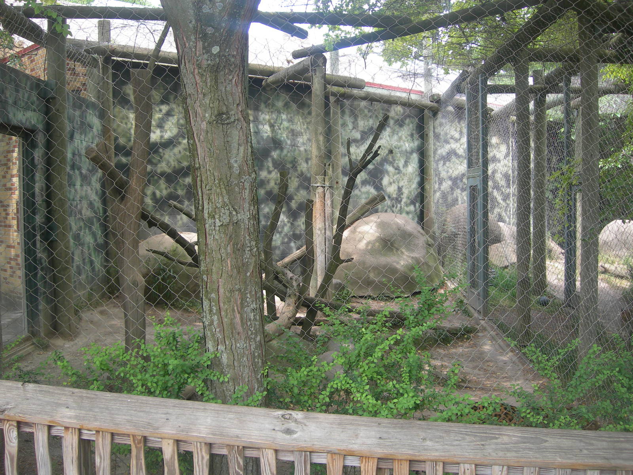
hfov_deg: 49.0
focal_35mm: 38
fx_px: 695
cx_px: 316
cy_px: 238
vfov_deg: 37.7
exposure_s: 1/97
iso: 50
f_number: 2.8
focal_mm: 7.8
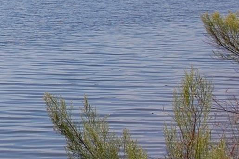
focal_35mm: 167
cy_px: 7
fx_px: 1107
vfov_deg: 8.2
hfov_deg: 11.4
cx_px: -200
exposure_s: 1/400
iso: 200
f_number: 10
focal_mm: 28
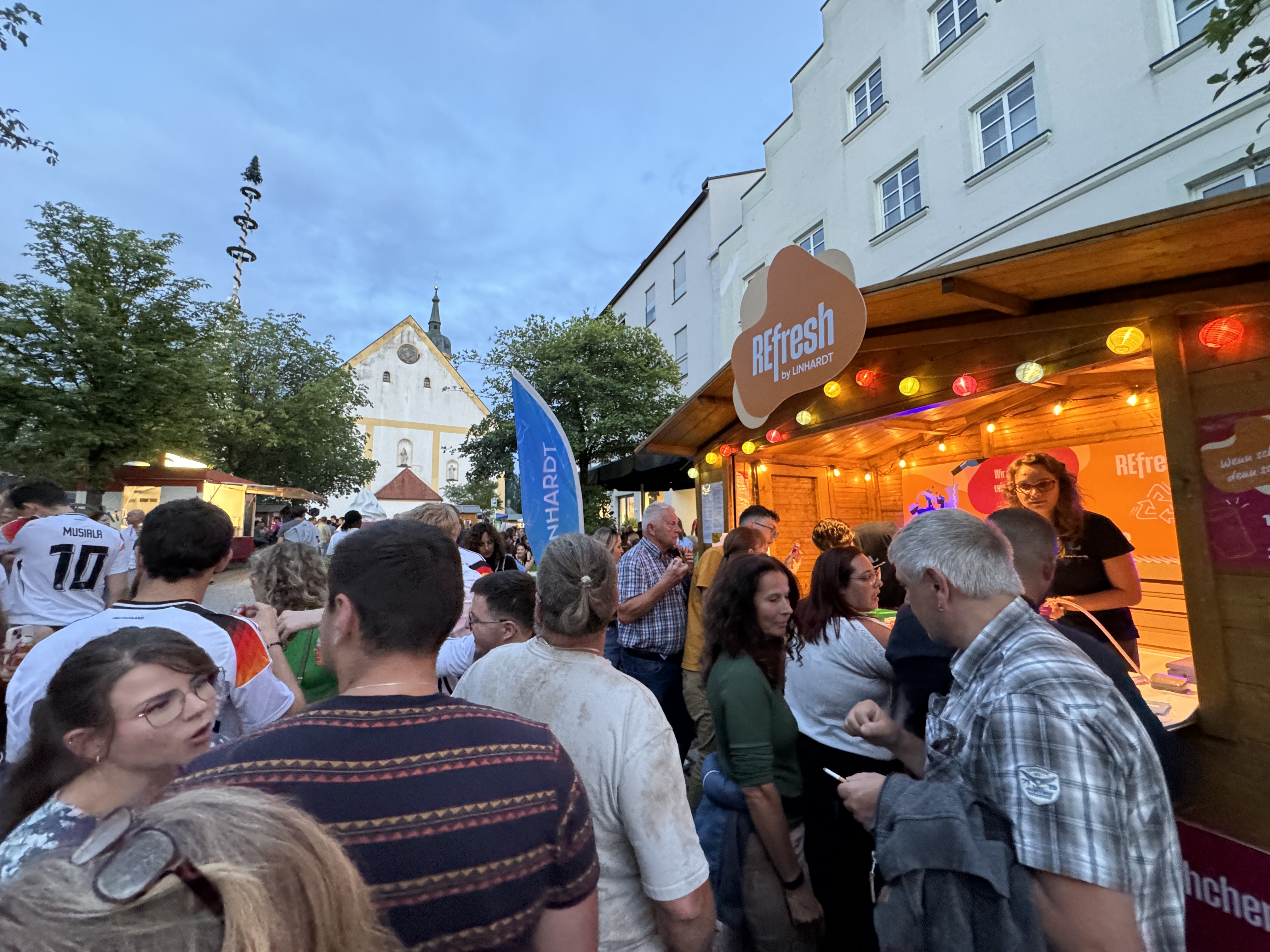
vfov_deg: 85.7
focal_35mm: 14
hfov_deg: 102.1
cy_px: 476
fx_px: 514
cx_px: 635
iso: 800
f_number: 2.2
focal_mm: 2.22
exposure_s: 1/50
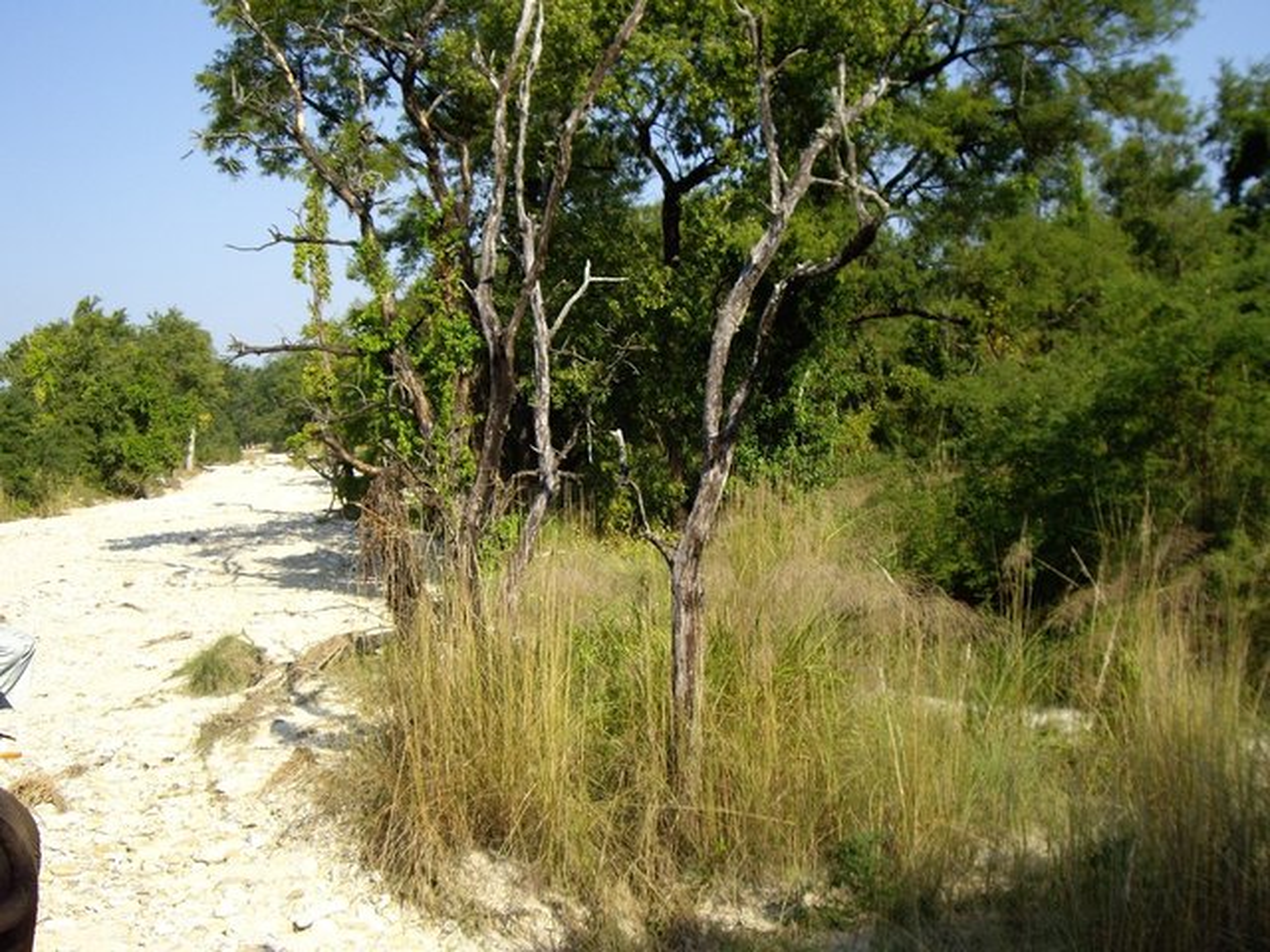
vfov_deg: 37.7
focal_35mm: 38
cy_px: 476
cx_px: 635
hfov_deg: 49.0
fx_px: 1394
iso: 100
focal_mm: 6.2
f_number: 4.3
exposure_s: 1/500
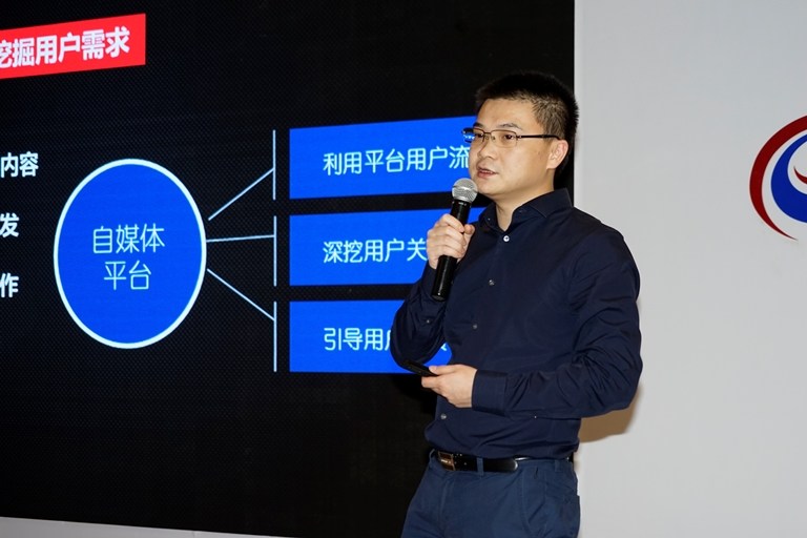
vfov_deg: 18.2
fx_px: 1681
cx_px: 404
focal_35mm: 75
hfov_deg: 27.0
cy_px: 269
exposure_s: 1/100
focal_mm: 75
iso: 1000
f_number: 5.6
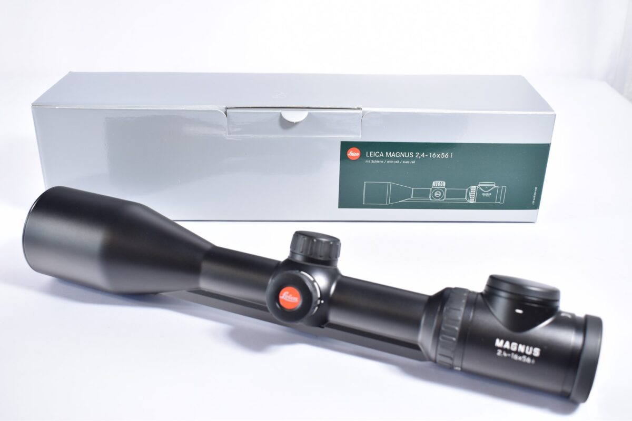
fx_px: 685
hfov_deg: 49.6
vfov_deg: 34.2
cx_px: 316
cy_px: 210
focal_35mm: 39
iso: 640
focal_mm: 26
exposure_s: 1/40
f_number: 5
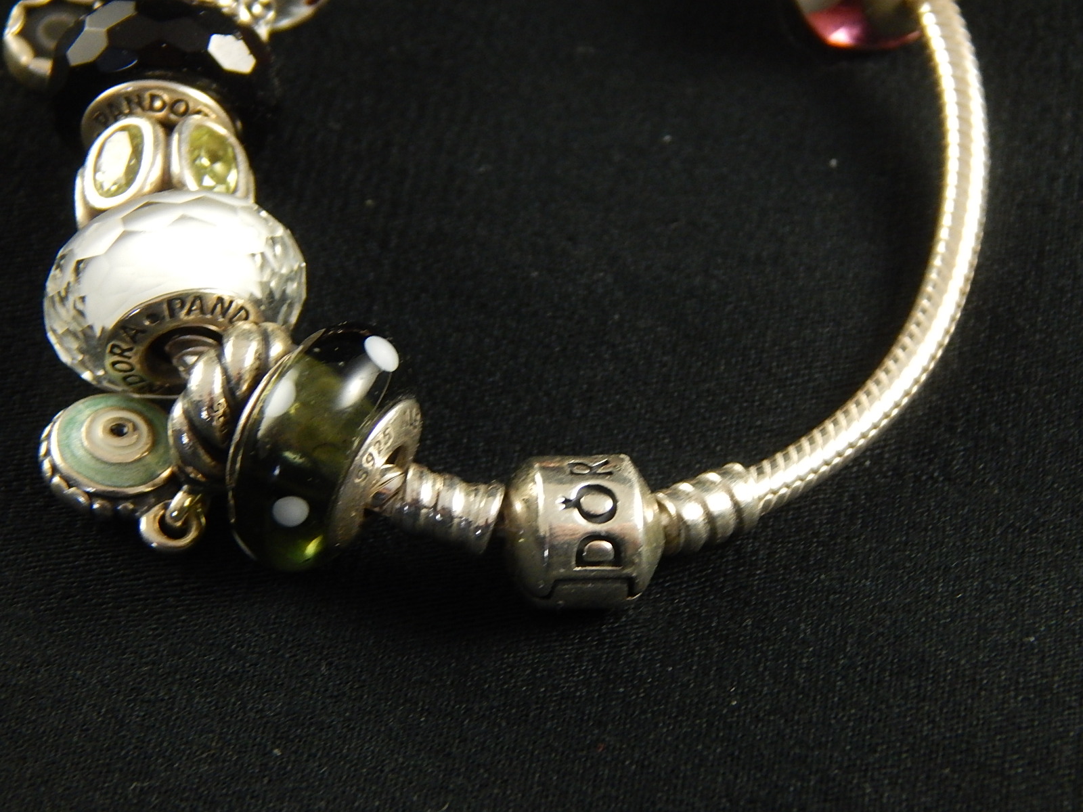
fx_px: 3254
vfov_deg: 14.2
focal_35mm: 104
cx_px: 542
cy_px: 406
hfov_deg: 18.9
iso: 400
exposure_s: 1/25
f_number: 4.5
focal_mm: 18.7
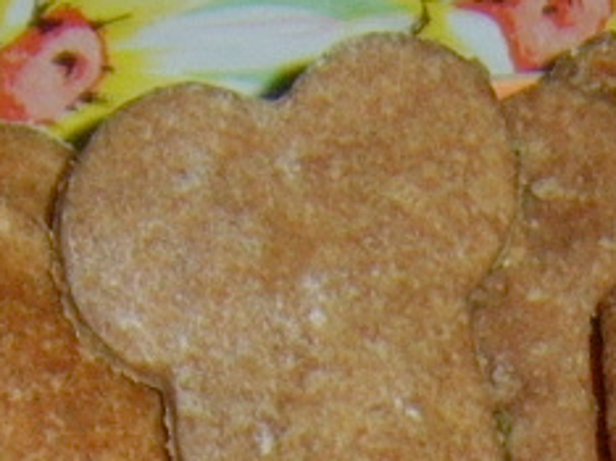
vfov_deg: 6.3
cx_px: 608
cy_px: 1441
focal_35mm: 212
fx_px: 3769
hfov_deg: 9.3
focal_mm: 8.13
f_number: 2.7
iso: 141
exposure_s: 1/30
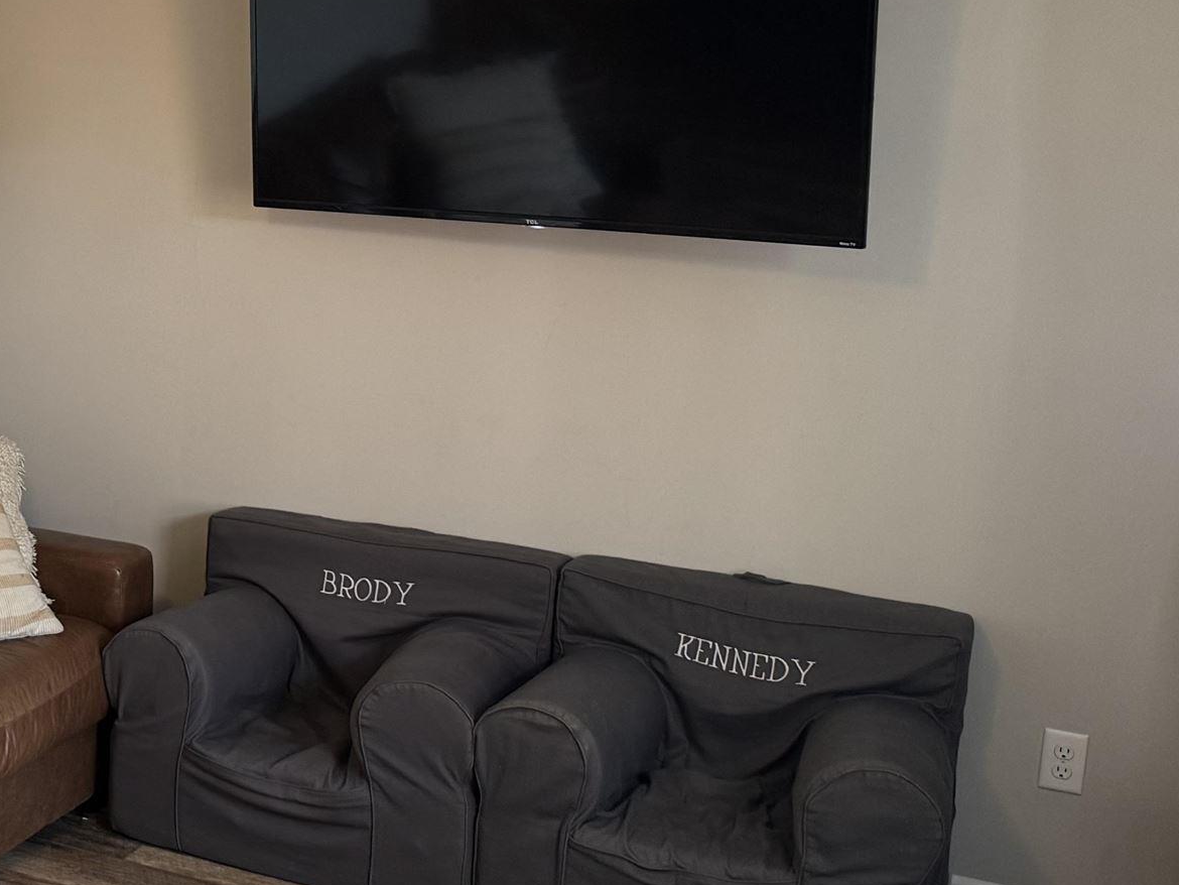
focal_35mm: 63
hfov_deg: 27.5
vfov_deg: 23.2
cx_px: -184
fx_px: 2146
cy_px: 326
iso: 200
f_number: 1.78
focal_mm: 6.76
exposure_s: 1/60
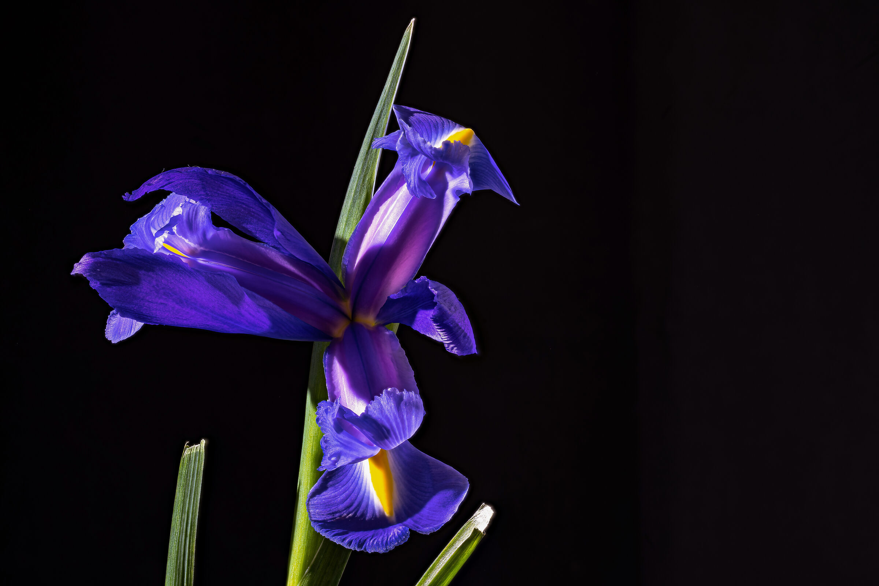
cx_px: 440
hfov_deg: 19.5
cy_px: 293
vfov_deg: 13.0
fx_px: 2564
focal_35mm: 105
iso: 100
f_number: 14
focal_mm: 105
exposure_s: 1.3
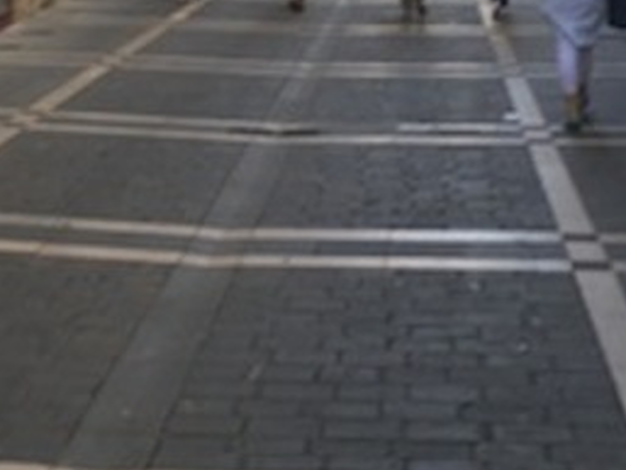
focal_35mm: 82
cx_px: 212
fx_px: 1484
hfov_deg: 23.7
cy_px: -13
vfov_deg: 17.5
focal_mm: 4.15
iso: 32
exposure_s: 1/50
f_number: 2.2
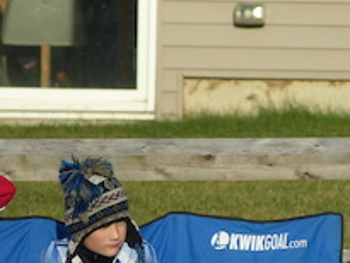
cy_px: 239
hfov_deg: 1.3
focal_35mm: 1559
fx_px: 15772
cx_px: -44
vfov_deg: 1.0
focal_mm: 108
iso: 100
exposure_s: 1/500
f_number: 3.5
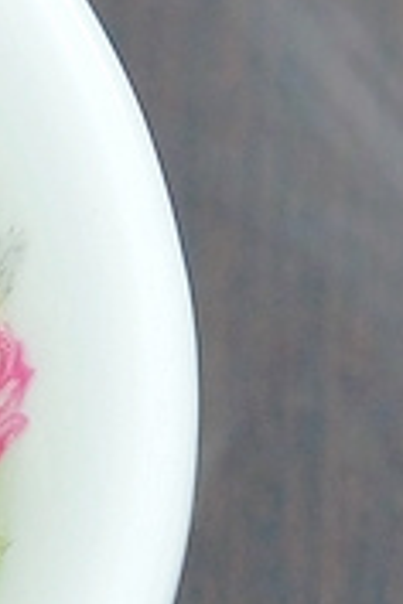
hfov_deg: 5.5
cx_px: -898
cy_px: 468
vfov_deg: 9.0
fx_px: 3845
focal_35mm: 229
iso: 800
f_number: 3.6
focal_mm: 30.2
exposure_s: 1/105
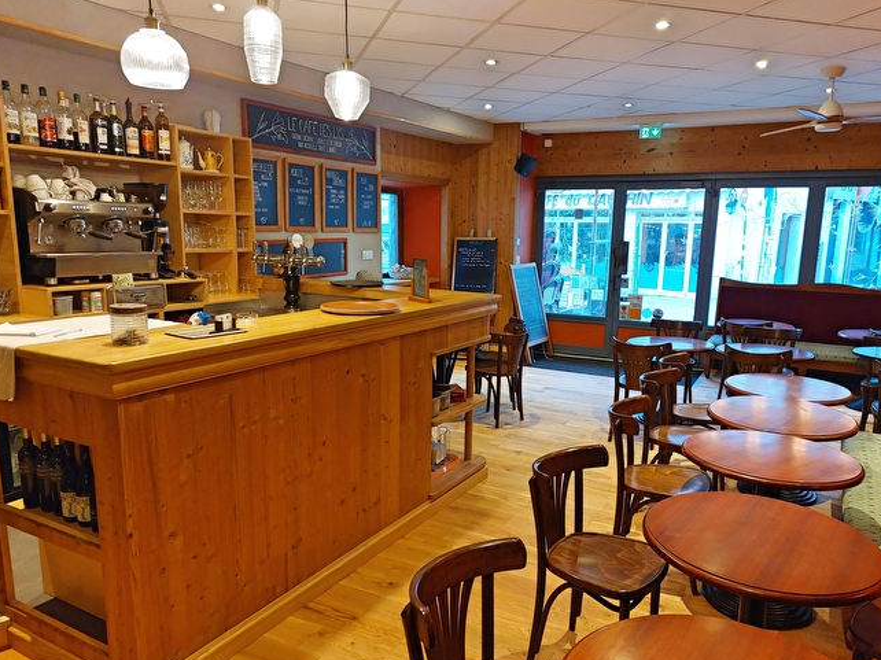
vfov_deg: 51.3
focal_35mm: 27
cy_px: 353
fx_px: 687
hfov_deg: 65.3
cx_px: 469
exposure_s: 1/60
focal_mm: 5.23
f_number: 1.8
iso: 400
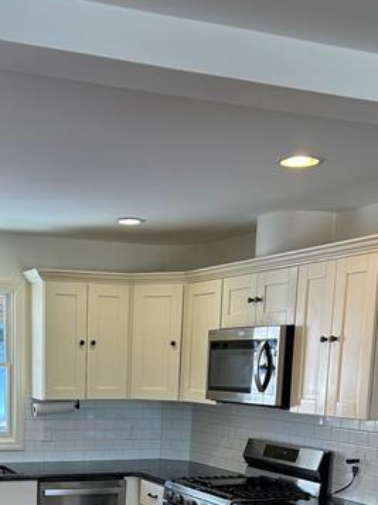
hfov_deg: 25.7
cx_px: 92
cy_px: 526
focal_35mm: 56
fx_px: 817
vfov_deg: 31.3
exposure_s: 1/120
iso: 64
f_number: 1.5
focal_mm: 5.7
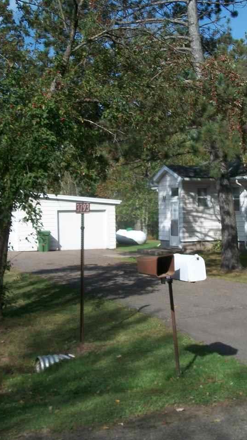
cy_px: 222
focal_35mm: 47
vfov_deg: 43.7
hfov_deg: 25.4
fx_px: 547
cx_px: 136
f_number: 5.5
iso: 80
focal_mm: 5.7
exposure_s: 1/400
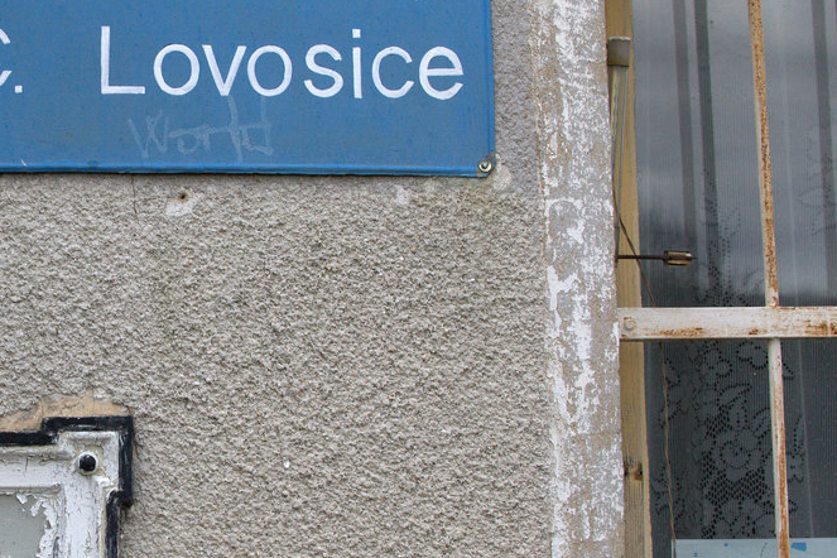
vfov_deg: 11.1
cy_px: 316
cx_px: 115
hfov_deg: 16.5
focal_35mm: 123
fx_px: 2860
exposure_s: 1/250
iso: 500
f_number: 11
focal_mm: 70
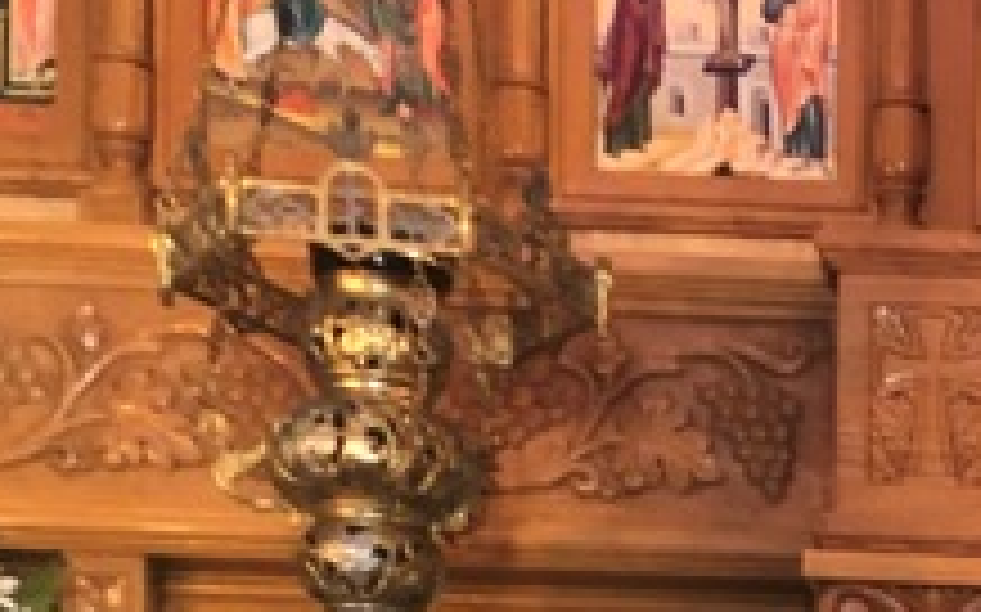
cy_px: 1323
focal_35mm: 109
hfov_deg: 17.4
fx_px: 2913
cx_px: 1413
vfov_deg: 10.7
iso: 100
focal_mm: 4
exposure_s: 1/17
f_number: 1.8
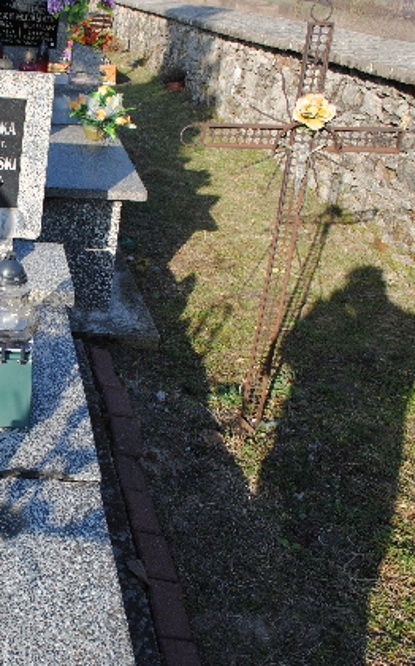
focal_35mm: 42
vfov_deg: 47.2
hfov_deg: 28.6
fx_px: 761
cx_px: 2
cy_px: 330
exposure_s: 1/200
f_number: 7.1
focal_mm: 18
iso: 100
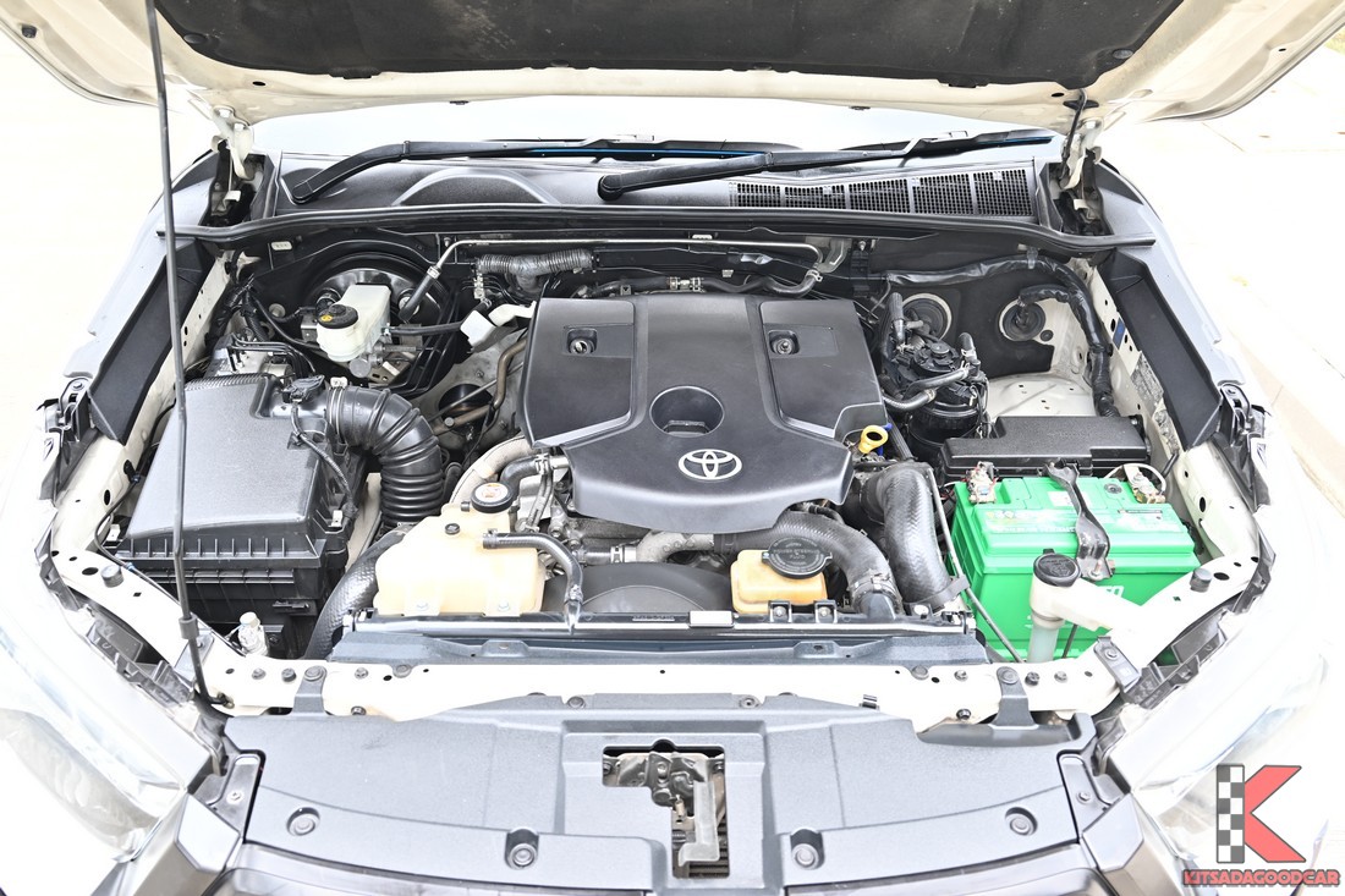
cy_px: 448
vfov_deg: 42.9
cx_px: 672
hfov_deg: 61.1
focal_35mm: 30
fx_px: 1139
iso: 320
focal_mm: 30.5
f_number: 4.8
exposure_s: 1/100
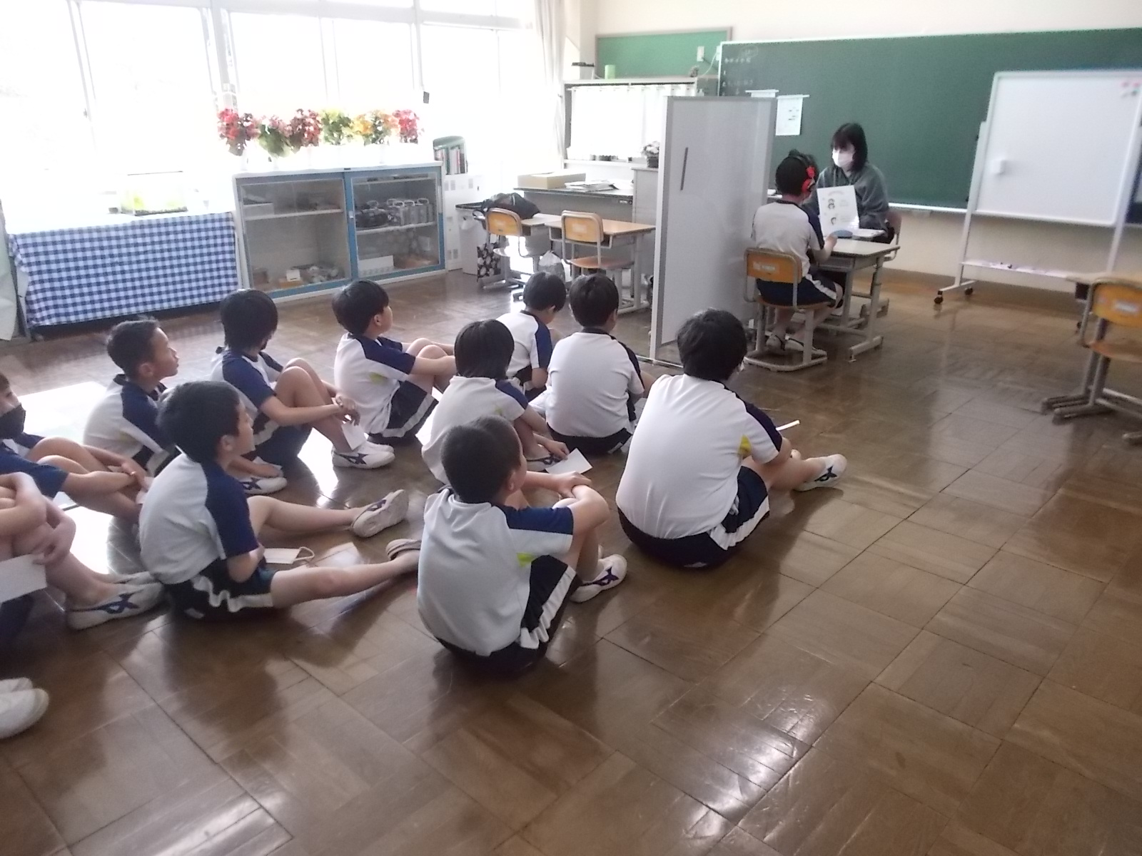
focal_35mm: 26
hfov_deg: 67.3
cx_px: 571
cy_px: 428
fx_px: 858
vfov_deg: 53.1
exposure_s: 1/160
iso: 400
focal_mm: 4.6
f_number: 3.2
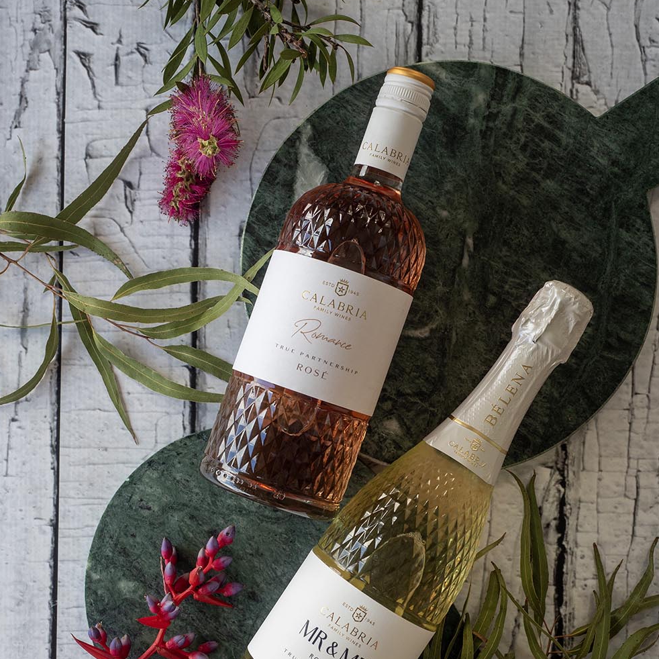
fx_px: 1292
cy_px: 416
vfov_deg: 28.5
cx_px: 332
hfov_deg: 28.6
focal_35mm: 60
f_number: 4
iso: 200
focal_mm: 25
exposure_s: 1/200
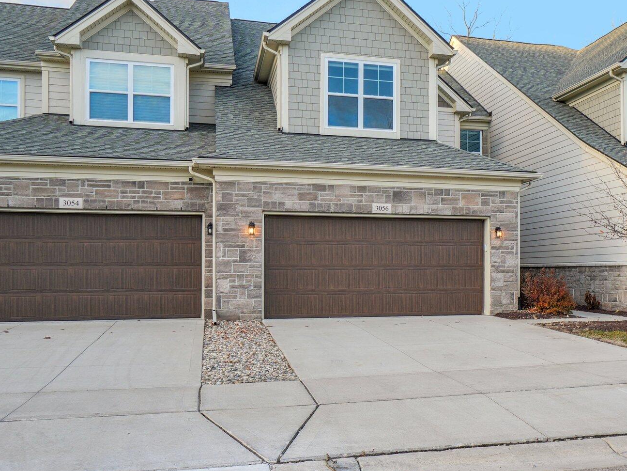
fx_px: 702
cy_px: 271
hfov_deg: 47.3
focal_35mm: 39
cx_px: 424
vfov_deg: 37.0
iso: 100
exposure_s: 1/30
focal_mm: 17
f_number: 8
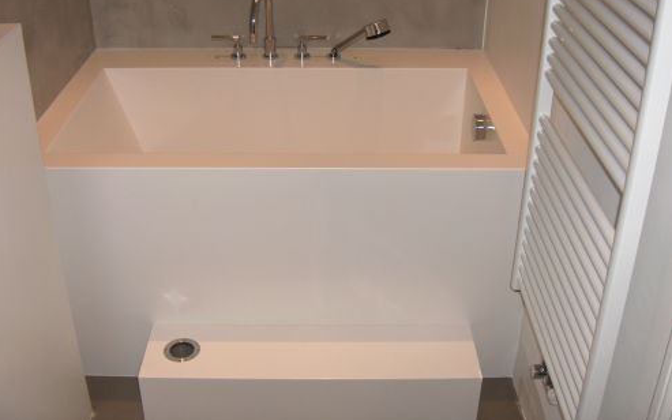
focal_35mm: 42
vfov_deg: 30.5
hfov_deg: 47.2
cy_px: 194
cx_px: 334
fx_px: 769
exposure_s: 1/89.5
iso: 100
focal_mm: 8
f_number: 2.8
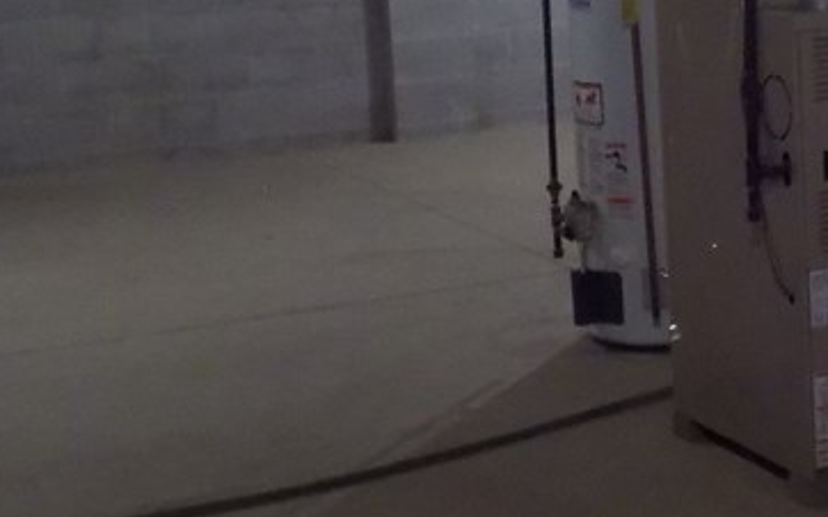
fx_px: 2030
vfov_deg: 14.4
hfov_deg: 20.8
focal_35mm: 90
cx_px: 1102
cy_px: 57
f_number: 3.3
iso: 400
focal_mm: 5.3
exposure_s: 1/10
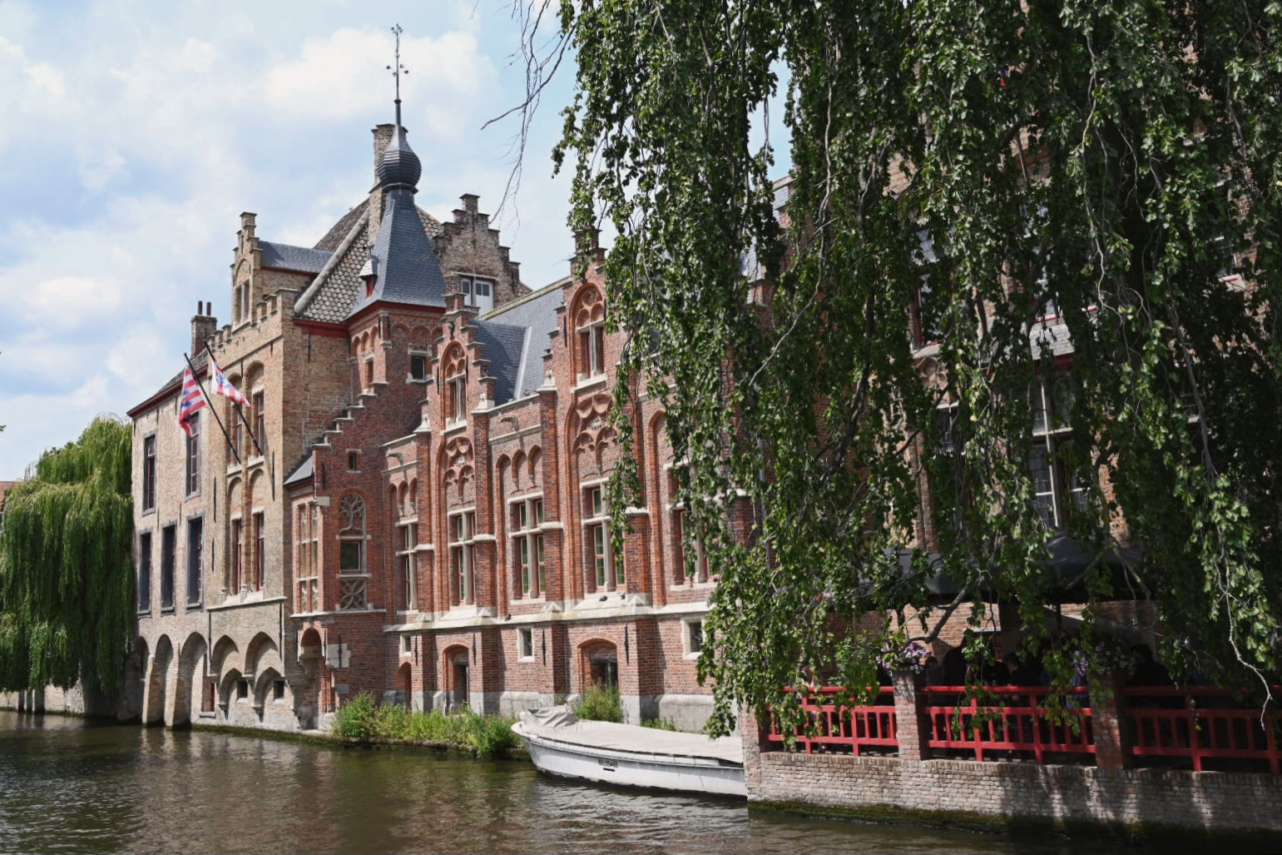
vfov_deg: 40.0
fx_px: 1175
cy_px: 428
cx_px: 641
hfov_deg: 57.2
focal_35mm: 33
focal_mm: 33
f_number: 11
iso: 400
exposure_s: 1/500
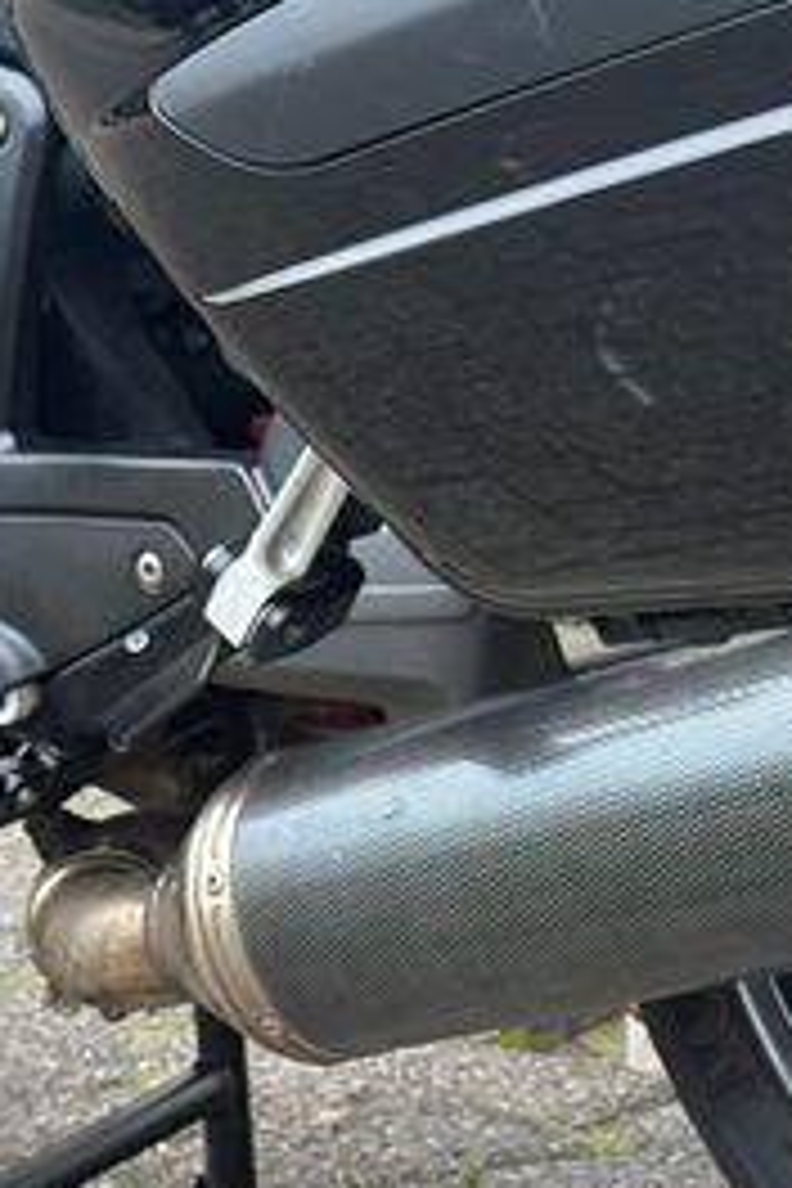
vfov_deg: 16.9
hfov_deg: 11.3
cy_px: 356
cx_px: 716
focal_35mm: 121
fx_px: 3993
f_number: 1.78
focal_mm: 6.76
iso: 250
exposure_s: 1/42
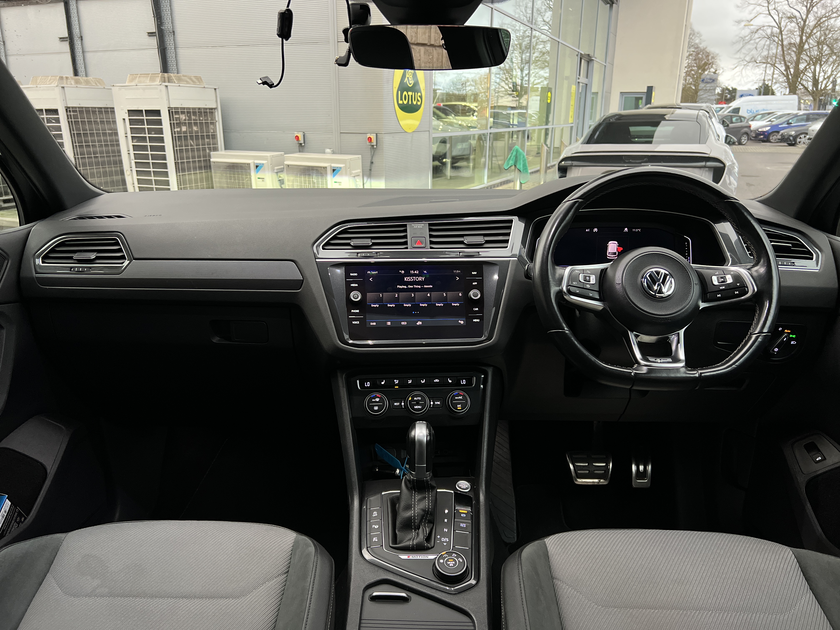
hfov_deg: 67.3
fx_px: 631
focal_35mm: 26
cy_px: 315
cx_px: 420
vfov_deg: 53.1
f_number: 1.5
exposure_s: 1/60
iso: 320
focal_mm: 5.7
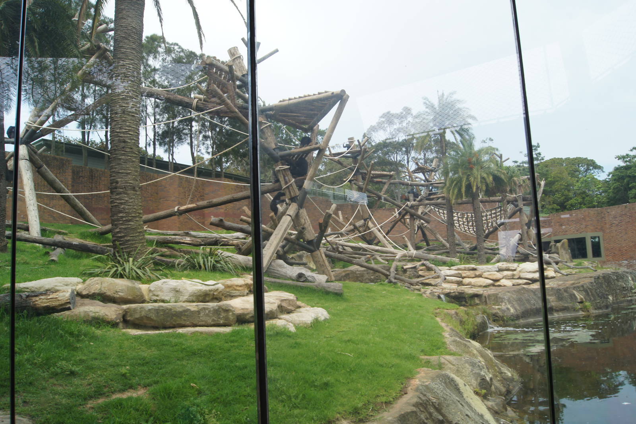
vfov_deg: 47.9
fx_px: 477
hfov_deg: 67.4
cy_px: 212
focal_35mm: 27
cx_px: 318
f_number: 7.1
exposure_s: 1/60
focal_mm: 18
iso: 100
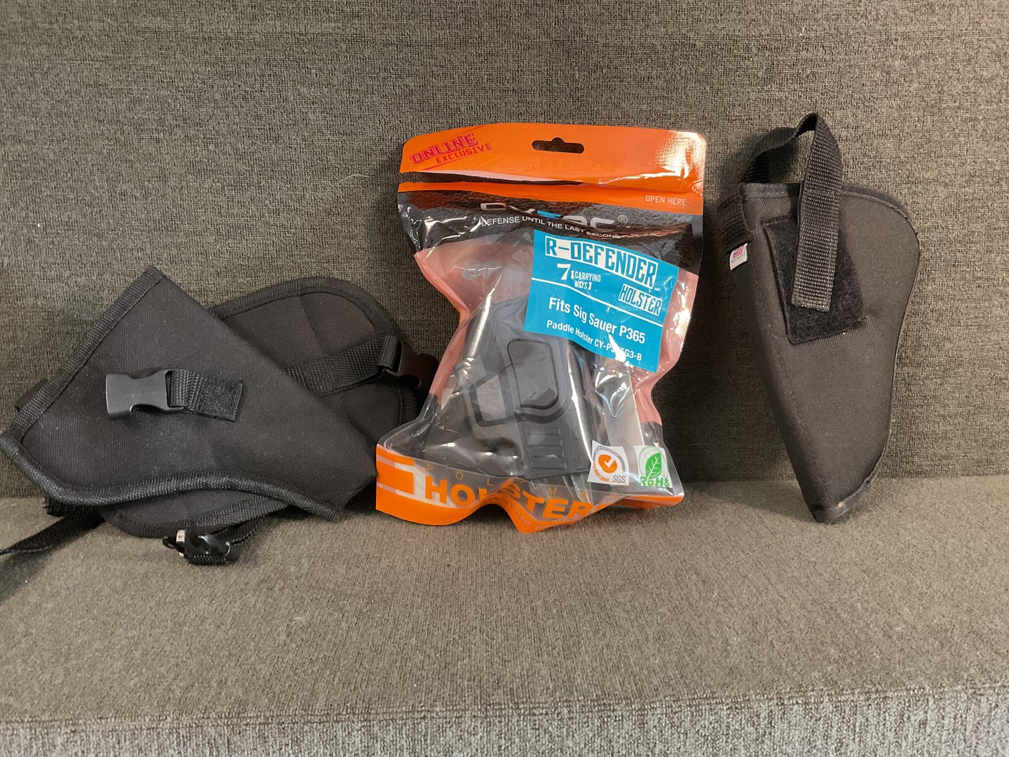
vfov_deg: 48.2
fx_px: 845
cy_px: 378
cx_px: 504
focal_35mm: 29
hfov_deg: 61.7
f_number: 1.8
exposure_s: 1/30
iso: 250
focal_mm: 3
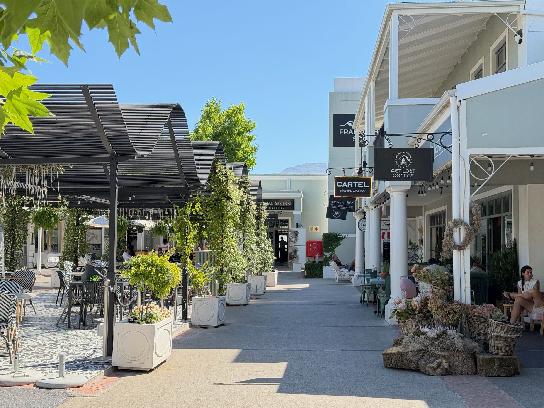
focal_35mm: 48
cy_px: 204
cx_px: 272
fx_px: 754
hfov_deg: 39.7
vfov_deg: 30.3
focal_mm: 6.76
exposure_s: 1/2208
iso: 64
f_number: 1.78
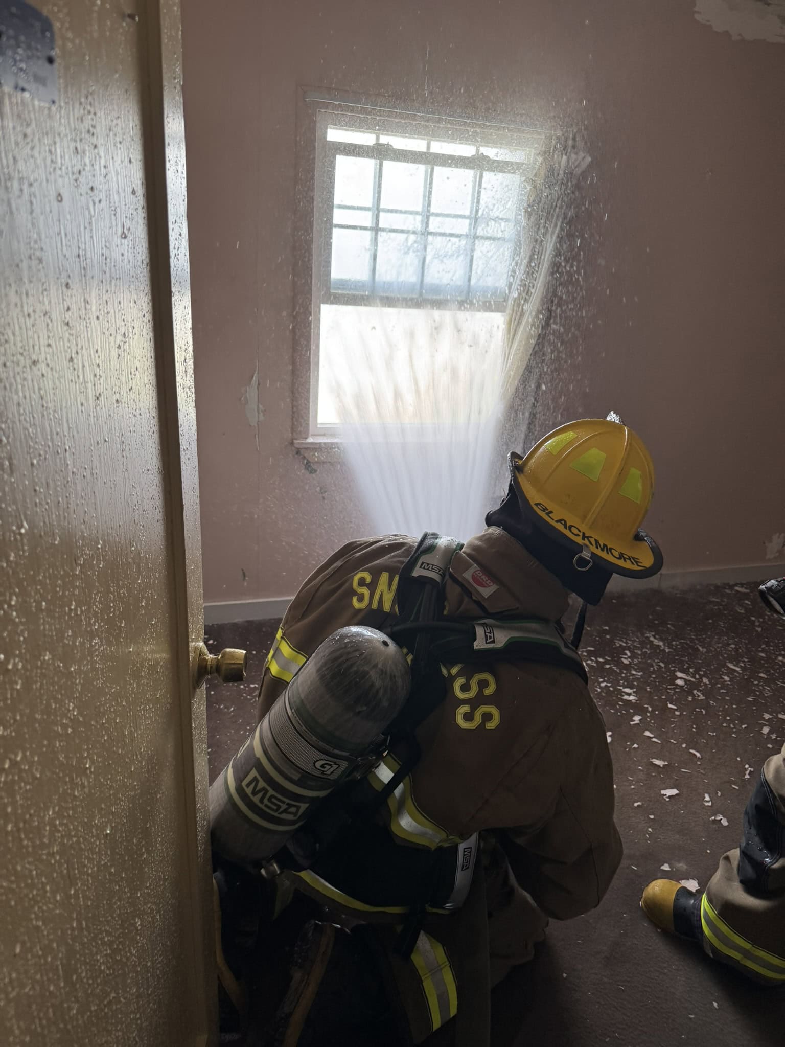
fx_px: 726
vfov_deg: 71.6
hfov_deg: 56.8
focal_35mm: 24
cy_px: 524
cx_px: 392
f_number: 1.8
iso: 160
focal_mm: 6.8
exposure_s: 1/121
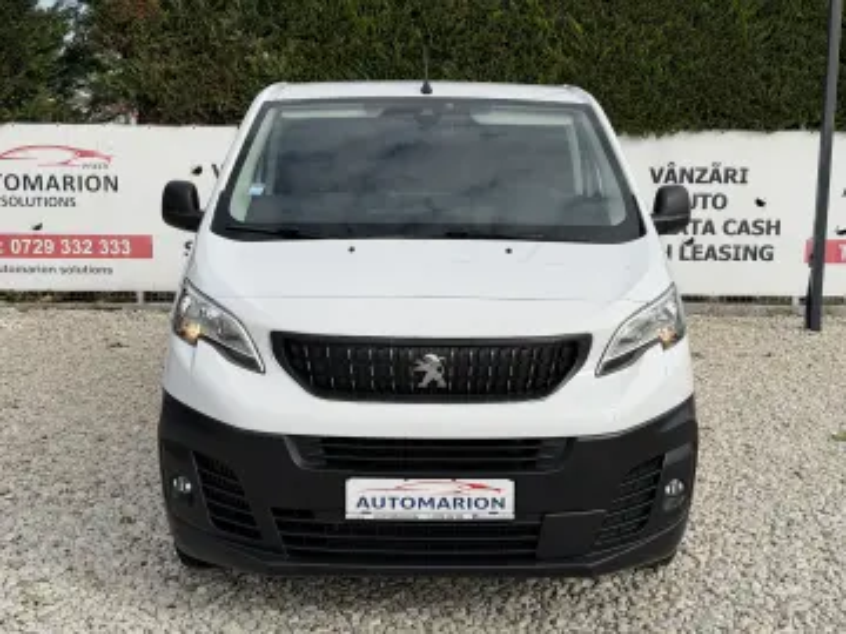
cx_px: 423
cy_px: 317
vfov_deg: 30.3
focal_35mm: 48
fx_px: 1173
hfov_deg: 39.7
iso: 64
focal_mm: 6.76
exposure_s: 1/4878
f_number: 1.78
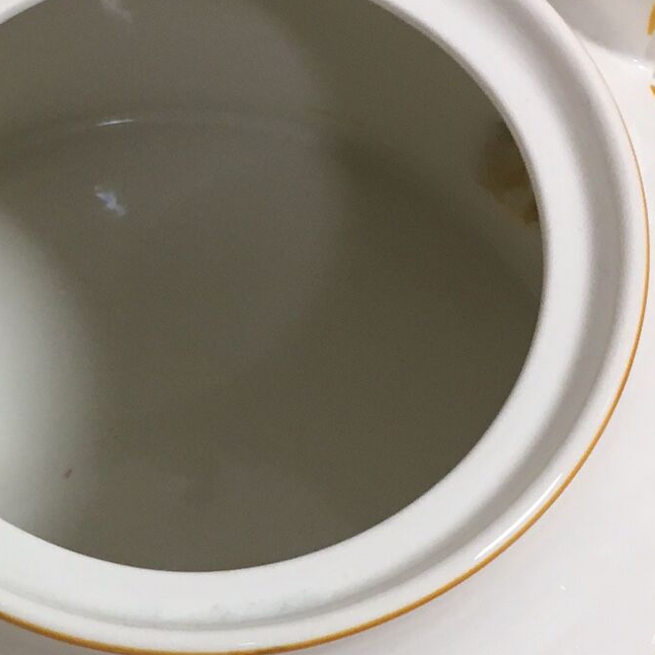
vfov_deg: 21.9
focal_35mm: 78
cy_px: 530
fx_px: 1670
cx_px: 71
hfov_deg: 21.7
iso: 100
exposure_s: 1/33
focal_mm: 4.15
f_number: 2.2
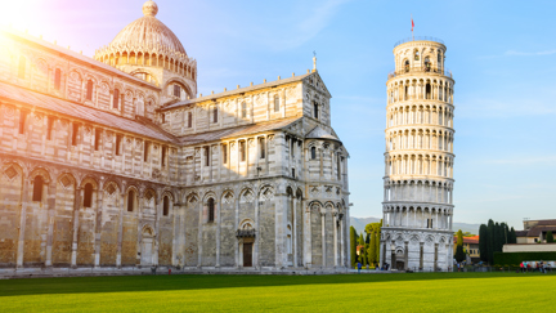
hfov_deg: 52.8
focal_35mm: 38
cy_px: 147
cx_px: 279
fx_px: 560
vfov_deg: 31.2
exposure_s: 1/320
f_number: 7.1
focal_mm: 24
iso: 200
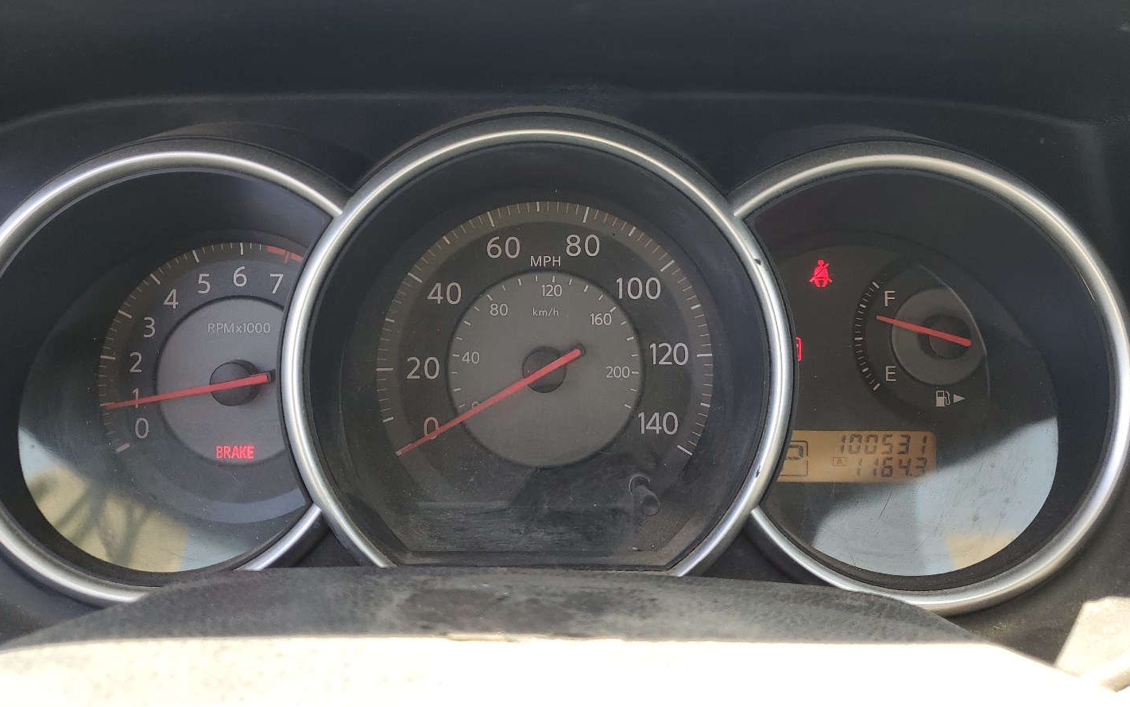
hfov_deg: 61.2
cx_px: 544
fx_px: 955
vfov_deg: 40.3
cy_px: 260
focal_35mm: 31
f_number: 1.5
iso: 50
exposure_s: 1/152
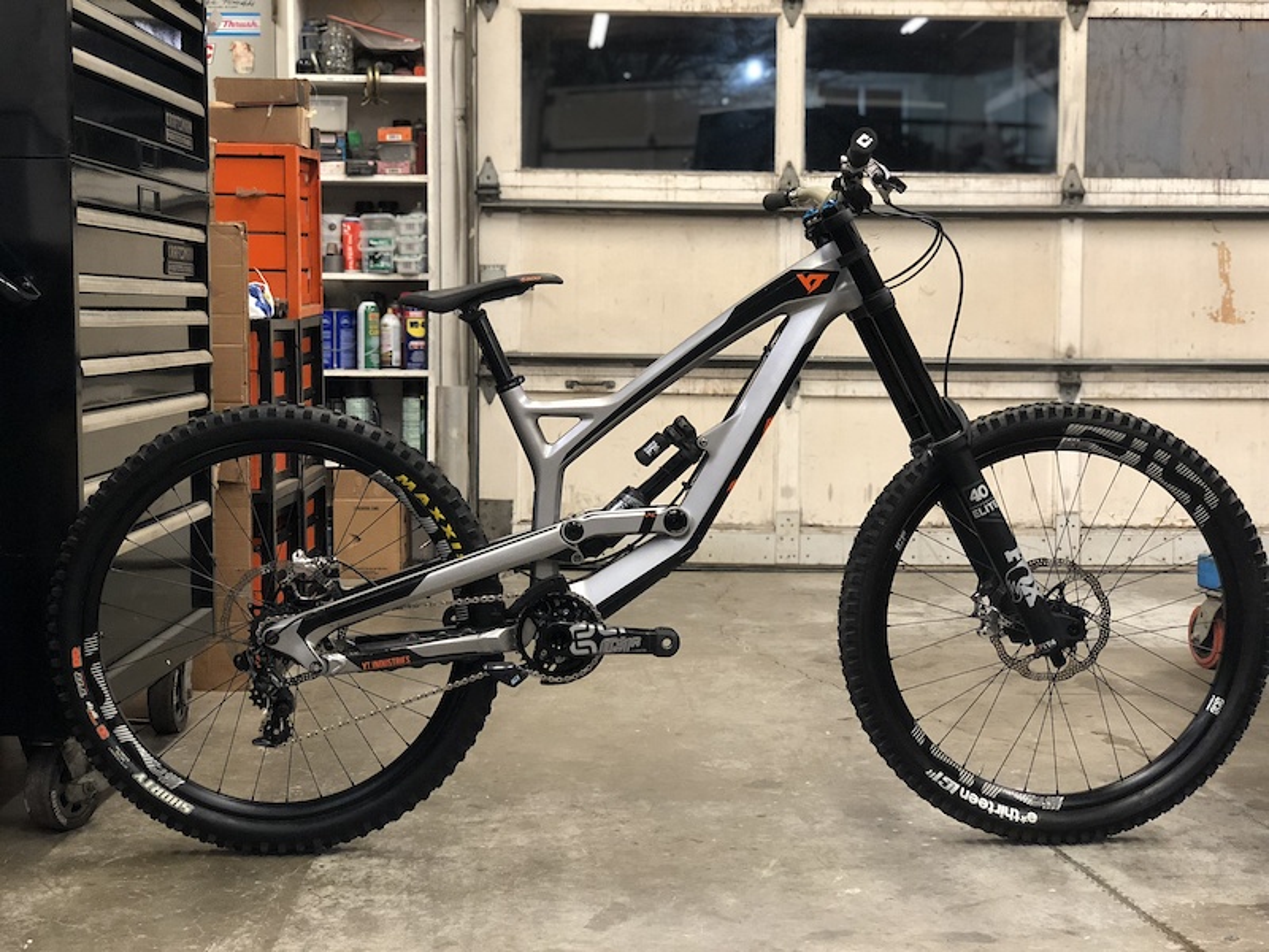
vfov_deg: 28.0
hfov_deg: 36.8
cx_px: 634
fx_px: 1906
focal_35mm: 52
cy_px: 476
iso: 160
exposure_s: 1/24
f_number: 2.4
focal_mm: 6
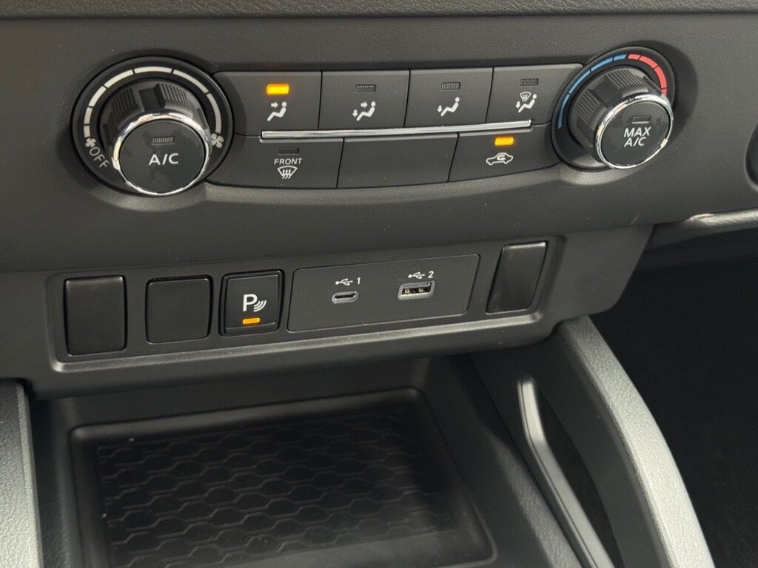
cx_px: 379
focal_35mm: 48
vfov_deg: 30.3
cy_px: 284
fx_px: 1051
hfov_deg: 39.7
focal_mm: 6.76
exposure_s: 1/40
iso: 320
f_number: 1.78
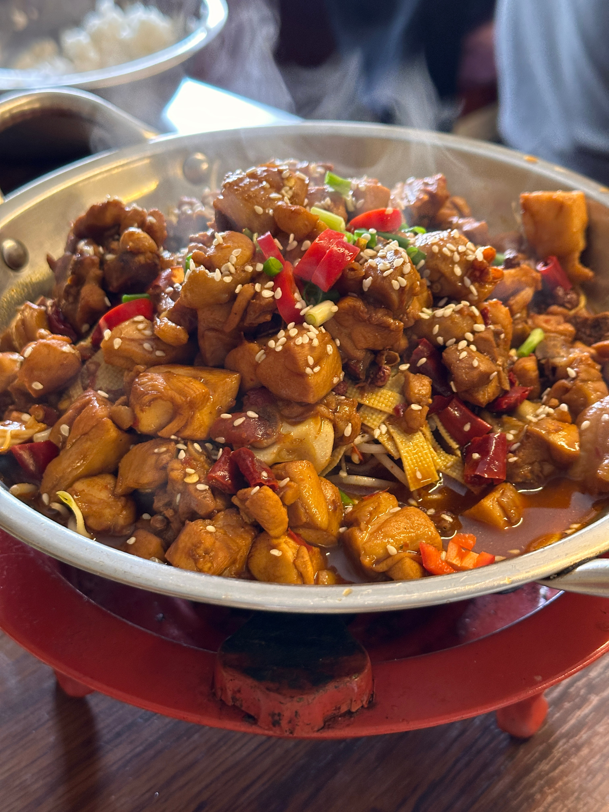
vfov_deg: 39.7
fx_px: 1126
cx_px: 304
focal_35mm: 48
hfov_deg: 30.3
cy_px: 406
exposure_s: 1/40
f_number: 1.78
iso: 320
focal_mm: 6.86
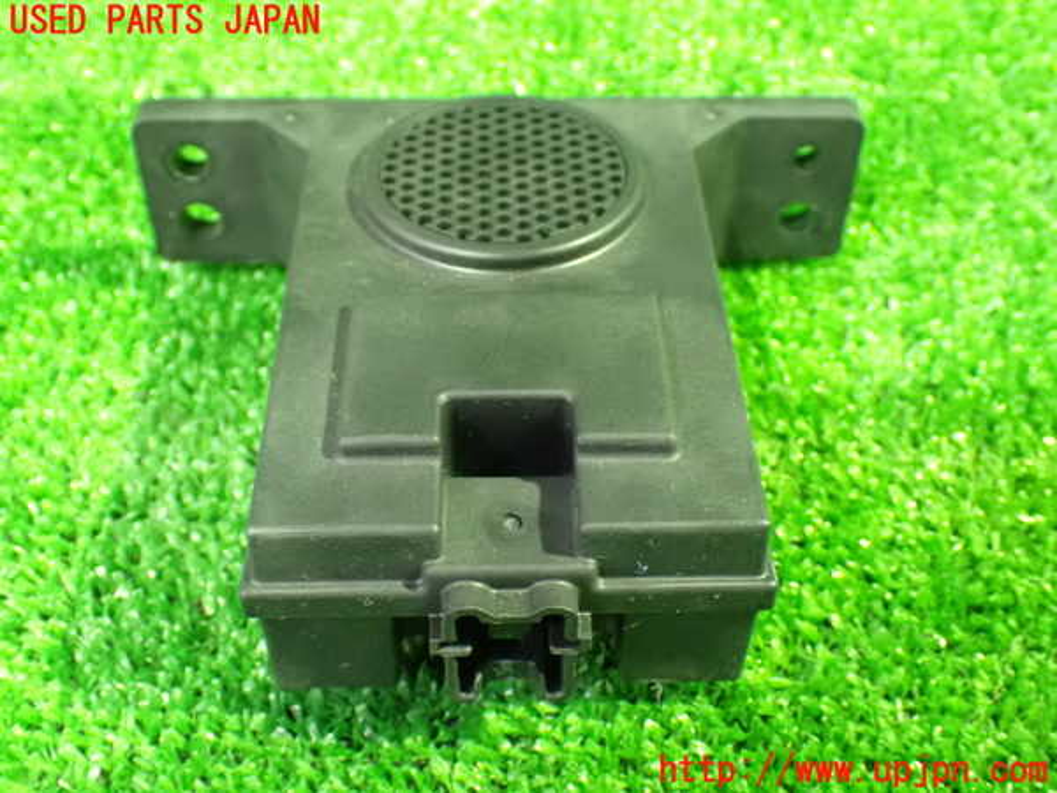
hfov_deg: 45.8
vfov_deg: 35.1
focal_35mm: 41
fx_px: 1252
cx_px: 528
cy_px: 396
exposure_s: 1/15
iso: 1600
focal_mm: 7.31
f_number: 2.8
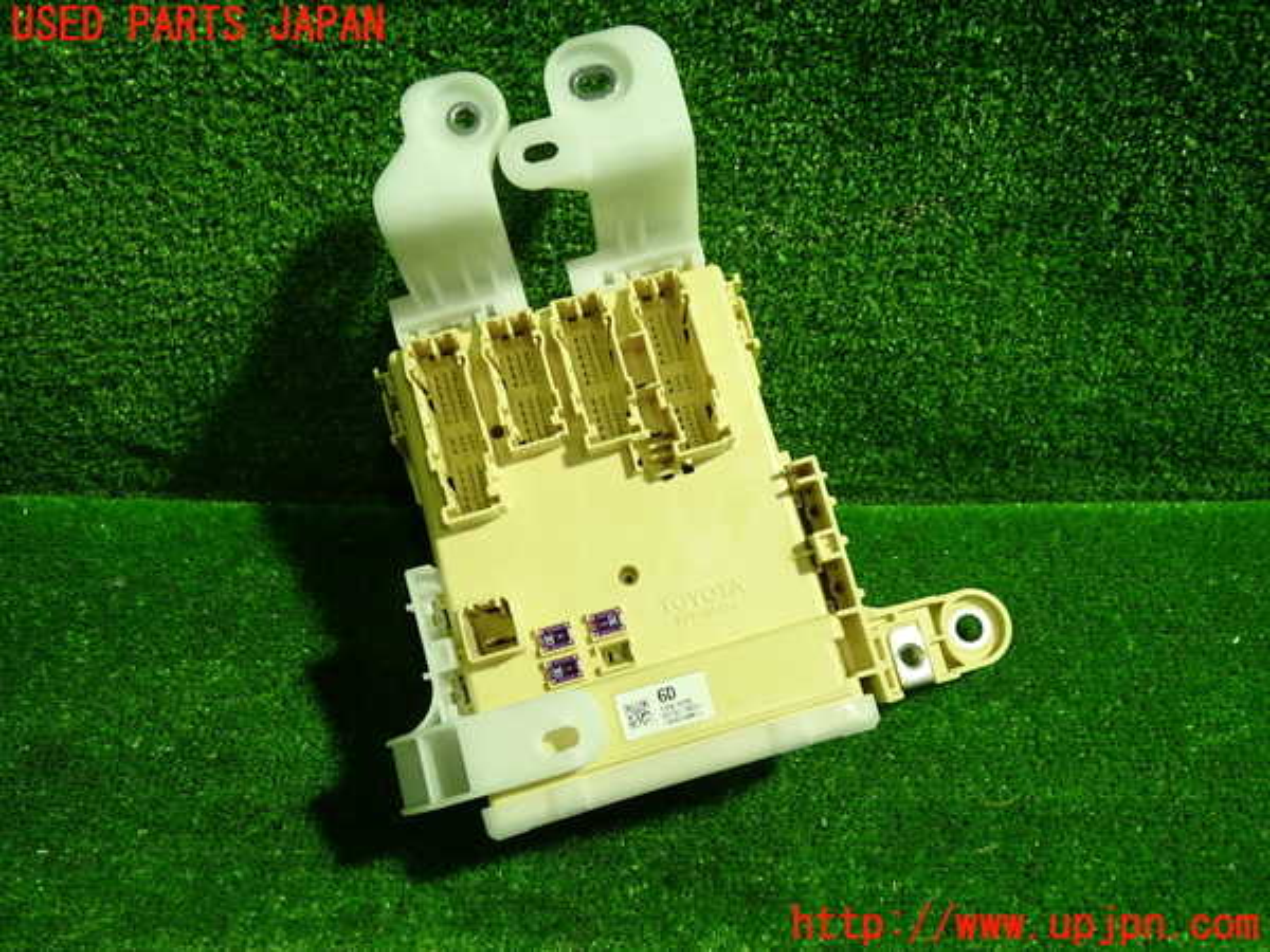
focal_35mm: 30
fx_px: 1101
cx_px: 635
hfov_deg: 60.0
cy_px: 476
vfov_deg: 46.8
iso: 200
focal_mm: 5.4
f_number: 2.3
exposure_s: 1/40
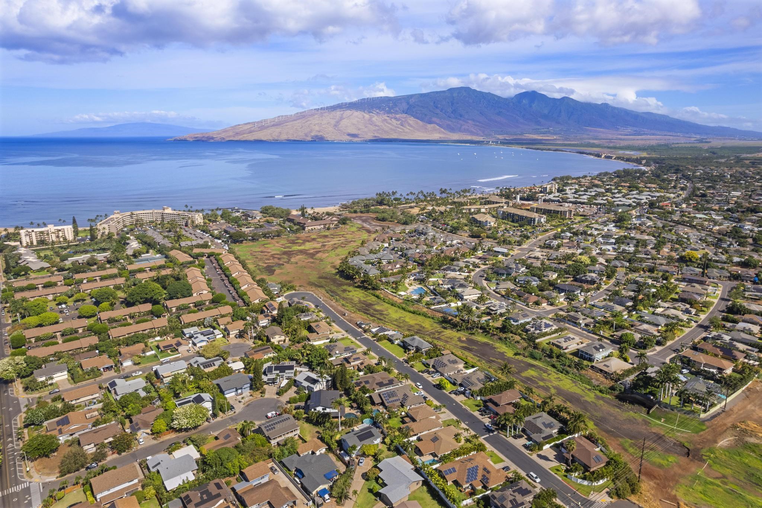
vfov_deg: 57.2
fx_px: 465
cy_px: 254
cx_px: 381
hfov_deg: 78.6
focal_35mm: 22
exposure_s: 1/640
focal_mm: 8.38
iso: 110
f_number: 2.8
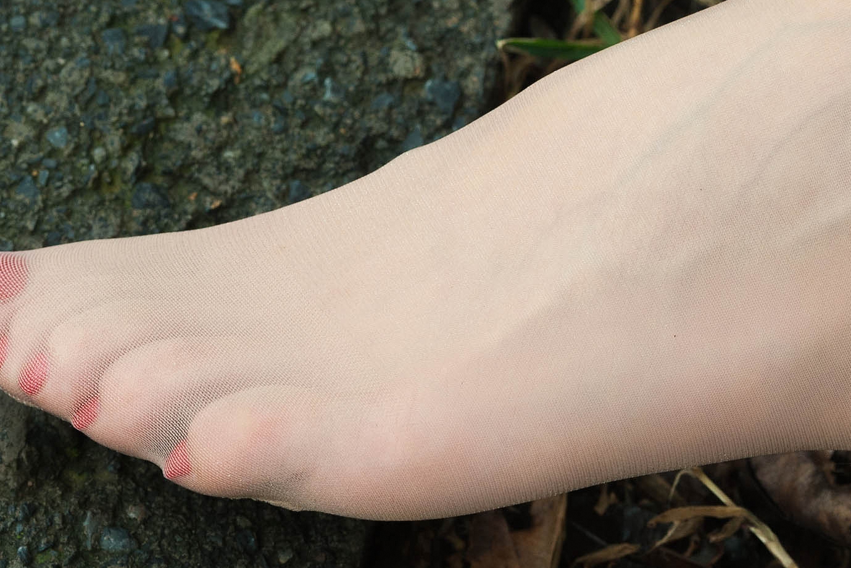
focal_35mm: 261
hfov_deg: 7.9
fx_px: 6171
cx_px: 778
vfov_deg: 5.3
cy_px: 240
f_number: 8
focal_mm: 120
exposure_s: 1/100
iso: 640
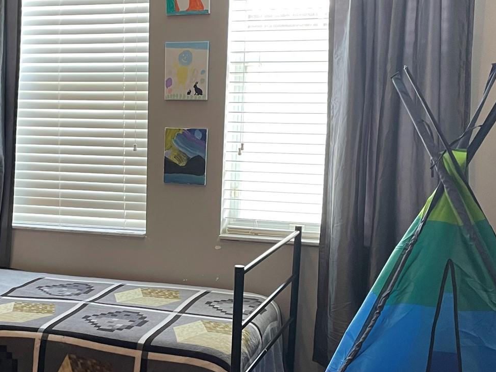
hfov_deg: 34.5
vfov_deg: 26.5
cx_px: 154
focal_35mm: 55
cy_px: 221
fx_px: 788
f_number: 1.6
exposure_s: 1/60
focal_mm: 4.2
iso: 80
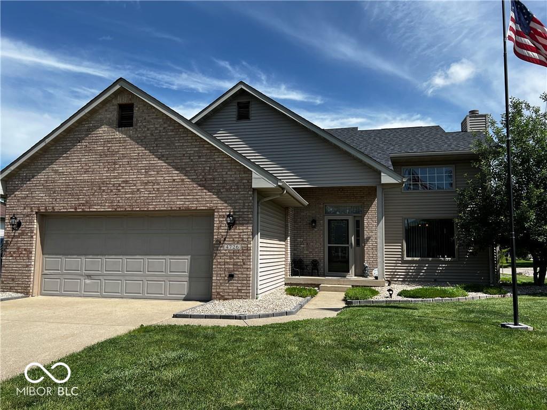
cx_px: 274
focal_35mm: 26
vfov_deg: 53.1
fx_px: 411
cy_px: 205
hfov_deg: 67.3
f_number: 1.5
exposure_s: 1/2045
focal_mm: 5.7
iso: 50
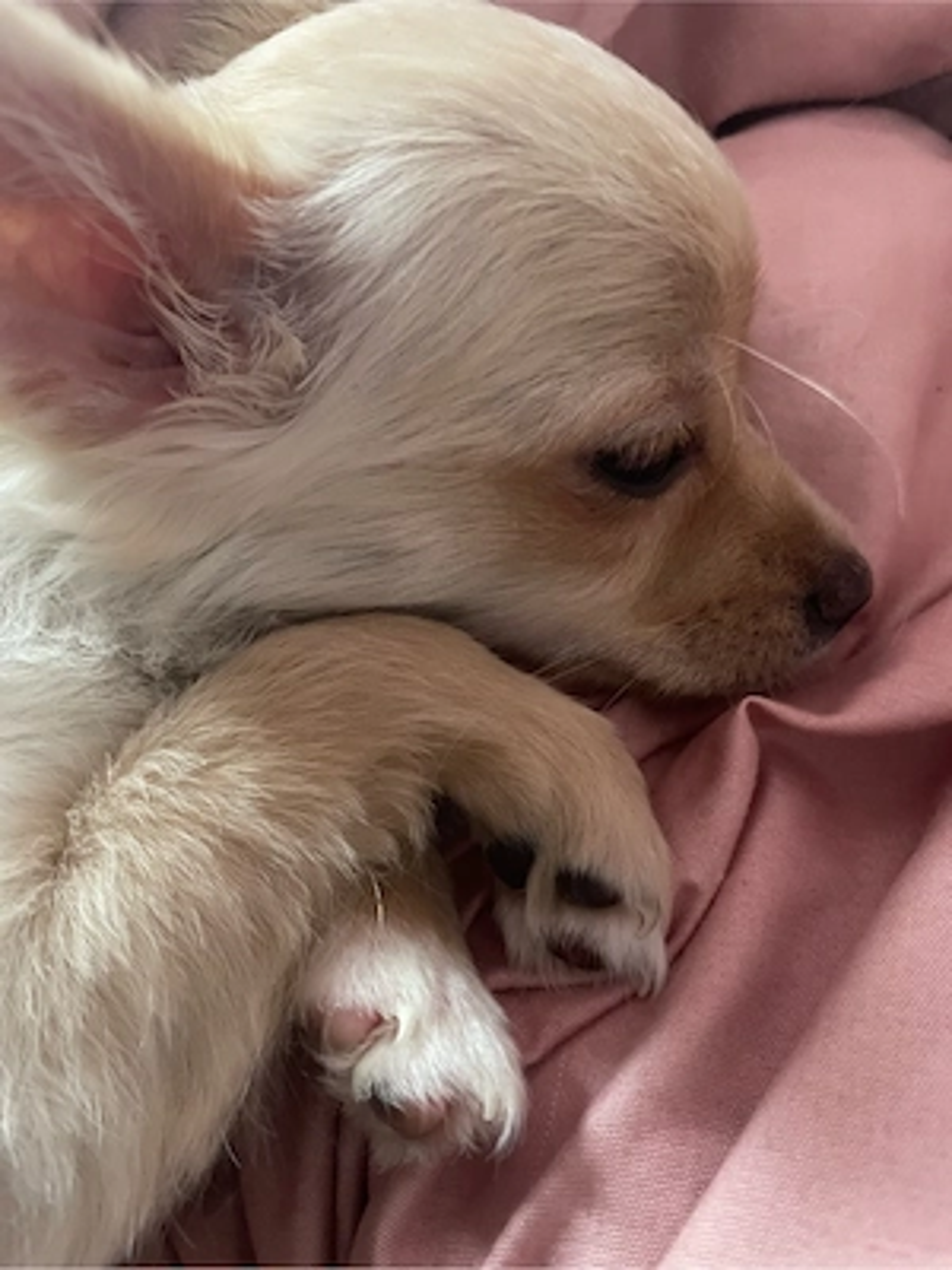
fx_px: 953
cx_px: 476
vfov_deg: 67.3
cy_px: 635
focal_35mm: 26
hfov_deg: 53.1
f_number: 1.6
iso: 640
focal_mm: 4.2
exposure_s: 1/30
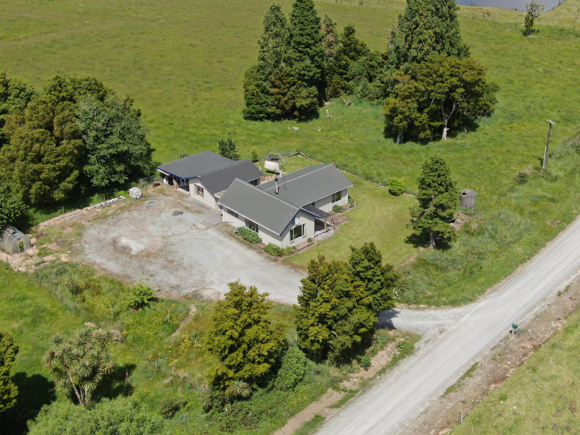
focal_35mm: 48
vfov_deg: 30.3
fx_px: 804
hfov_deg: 39.7
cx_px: 290
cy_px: 218
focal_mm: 8.6
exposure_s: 1/640
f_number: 3.8
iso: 100
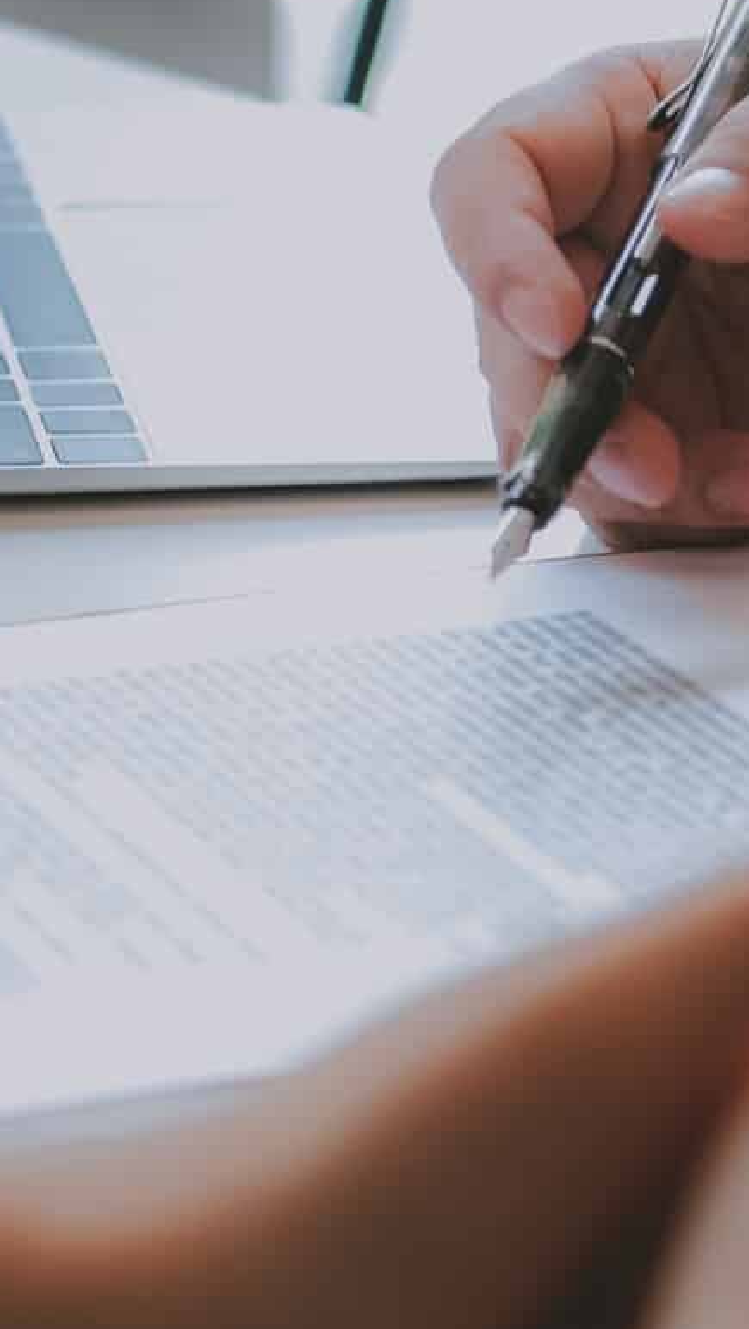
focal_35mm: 184
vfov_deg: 11.7
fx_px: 6488
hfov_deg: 6.6
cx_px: 785
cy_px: 810
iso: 200
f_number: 2
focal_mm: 35
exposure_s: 1/125
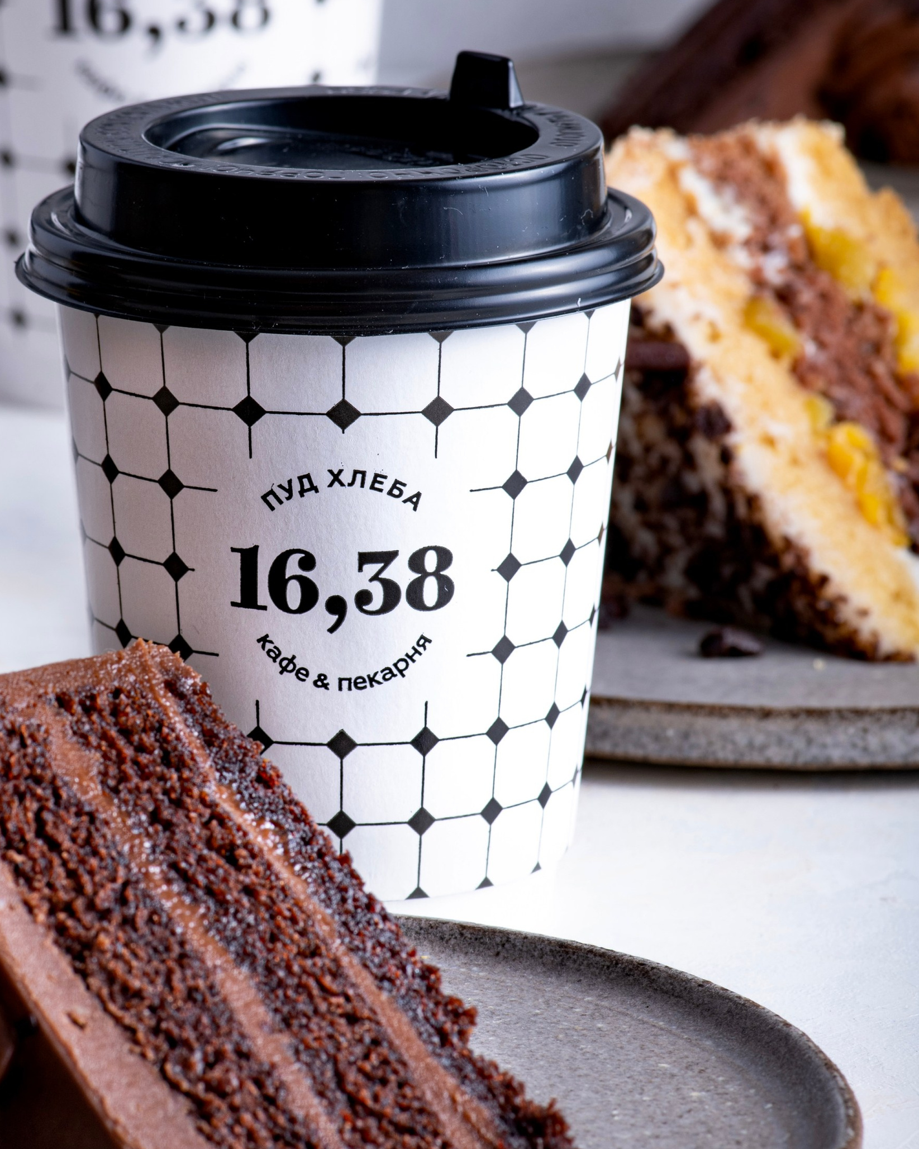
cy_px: 523
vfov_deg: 10.5
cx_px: 253
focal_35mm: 184
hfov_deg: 8.4
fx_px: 6257
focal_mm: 105
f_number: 18
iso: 64
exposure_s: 1/250
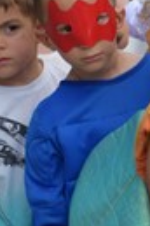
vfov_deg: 3.5
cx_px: -147
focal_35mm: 594
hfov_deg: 2.3
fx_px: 3712
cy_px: -110
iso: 200
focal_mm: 80
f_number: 5.3
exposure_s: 1/320
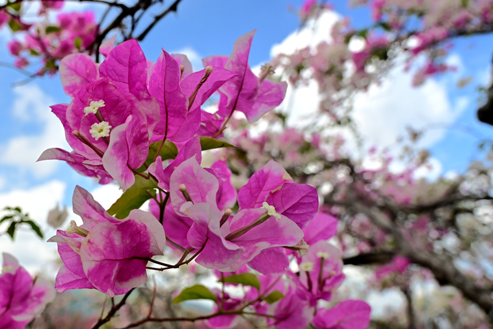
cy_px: 208
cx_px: 110
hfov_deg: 48.3
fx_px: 520
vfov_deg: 34.8
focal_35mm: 38
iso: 180
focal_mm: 24
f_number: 8
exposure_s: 1/100
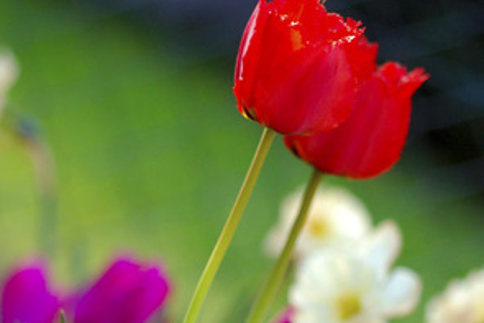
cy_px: 277
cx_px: 143
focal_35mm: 341
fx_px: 4588
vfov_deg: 4.0
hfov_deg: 6.0
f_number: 2.8
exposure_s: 1/1000
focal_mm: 105
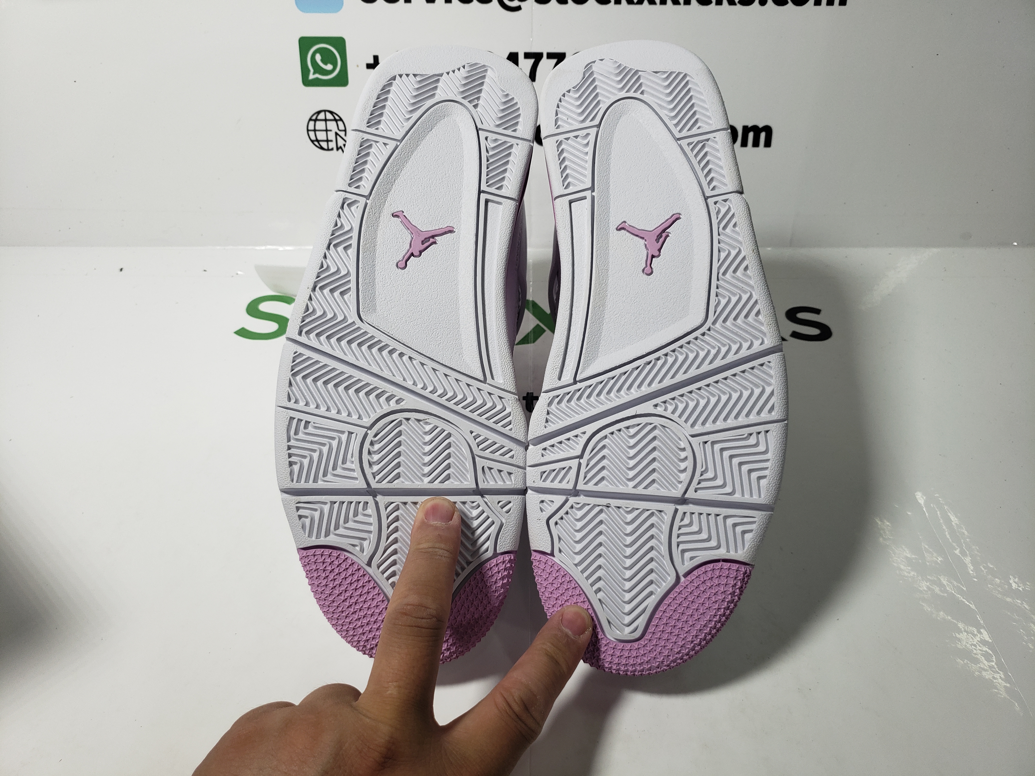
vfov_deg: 53.1
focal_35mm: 26
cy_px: 388
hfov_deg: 67.3
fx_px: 777
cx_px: 518
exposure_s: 1/506
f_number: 1.5
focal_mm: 4.3
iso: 50
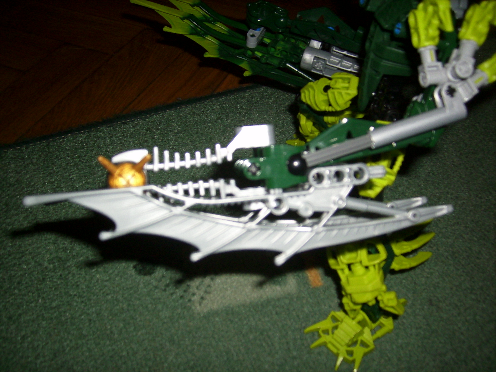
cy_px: 186
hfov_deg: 56.8
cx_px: 248
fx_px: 459
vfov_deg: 44.2
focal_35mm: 32
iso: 50
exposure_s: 1/30
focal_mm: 5.99
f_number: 7.1
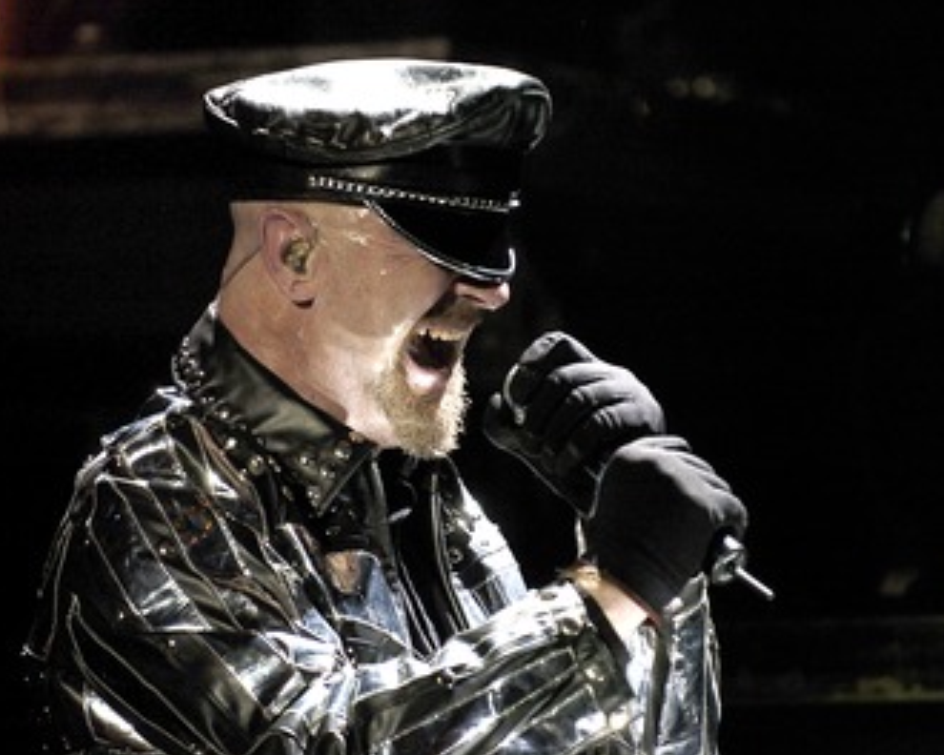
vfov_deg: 4.5
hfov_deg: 5.7
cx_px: 418
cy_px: 379
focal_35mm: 341
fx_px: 9527
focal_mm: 200
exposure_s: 1/400
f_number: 2.8
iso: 400
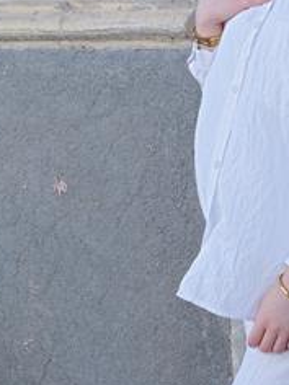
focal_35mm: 124
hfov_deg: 11.8
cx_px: 302
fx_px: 1380
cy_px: 56
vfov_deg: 15.7
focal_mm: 70
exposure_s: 1/250
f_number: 7.1
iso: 320
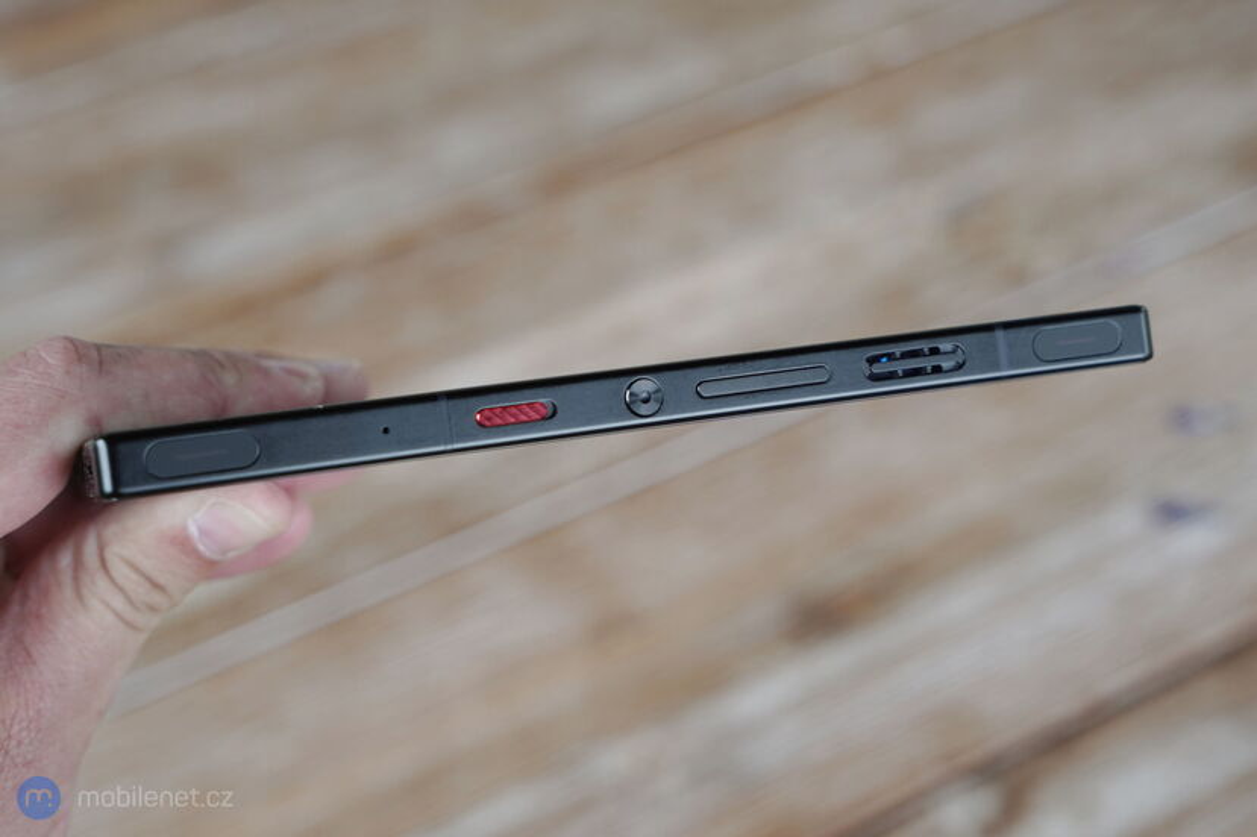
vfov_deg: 28.1
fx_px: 1675
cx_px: 628
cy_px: 418
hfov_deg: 41.1
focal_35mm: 48
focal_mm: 48
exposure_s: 1/160
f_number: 5
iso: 250
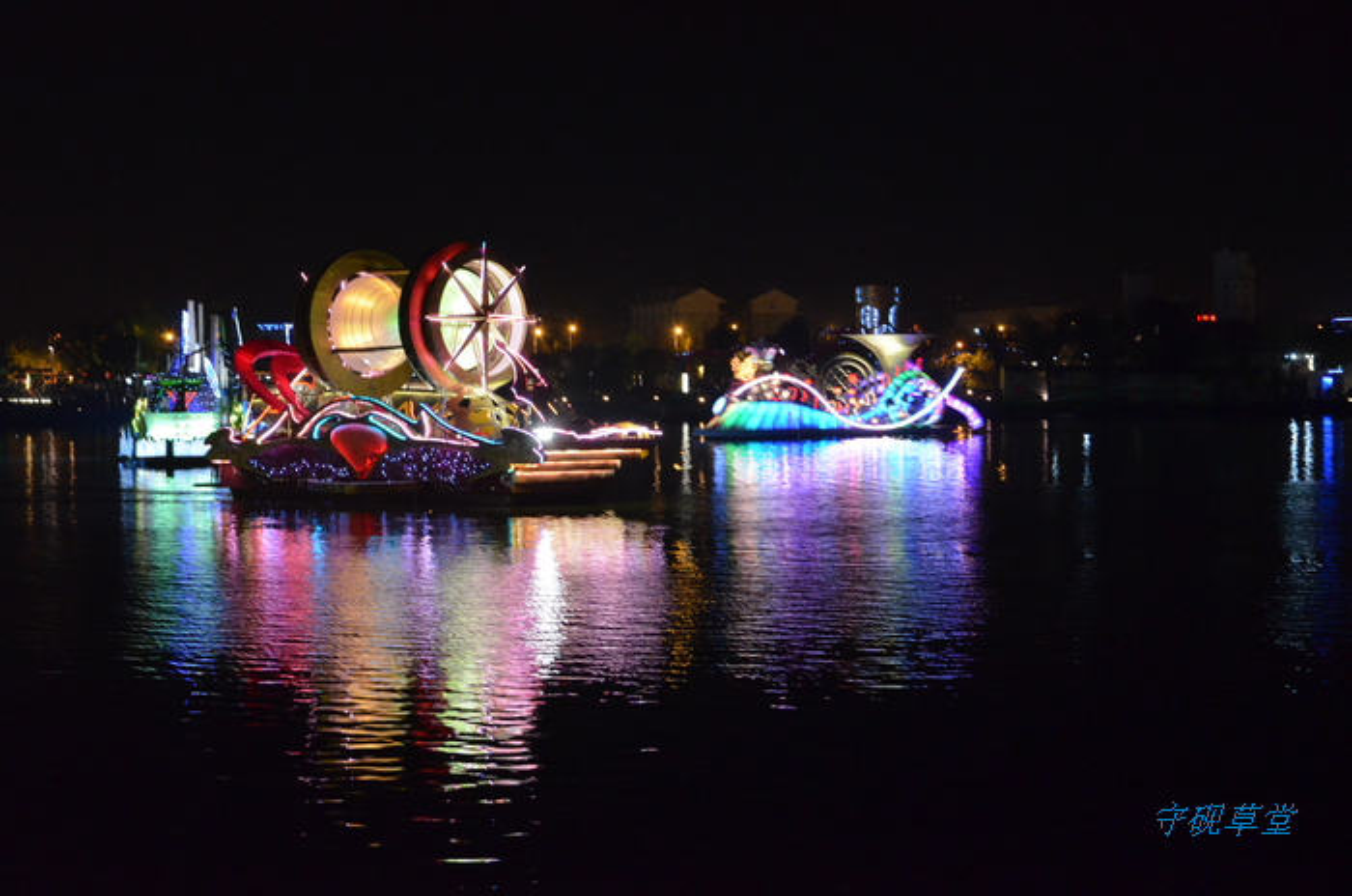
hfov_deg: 28.1
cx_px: 676
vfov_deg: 18.9
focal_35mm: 72
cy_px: 448
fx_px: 2699
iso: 3200
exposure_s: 1/13
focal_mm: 48
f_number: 8
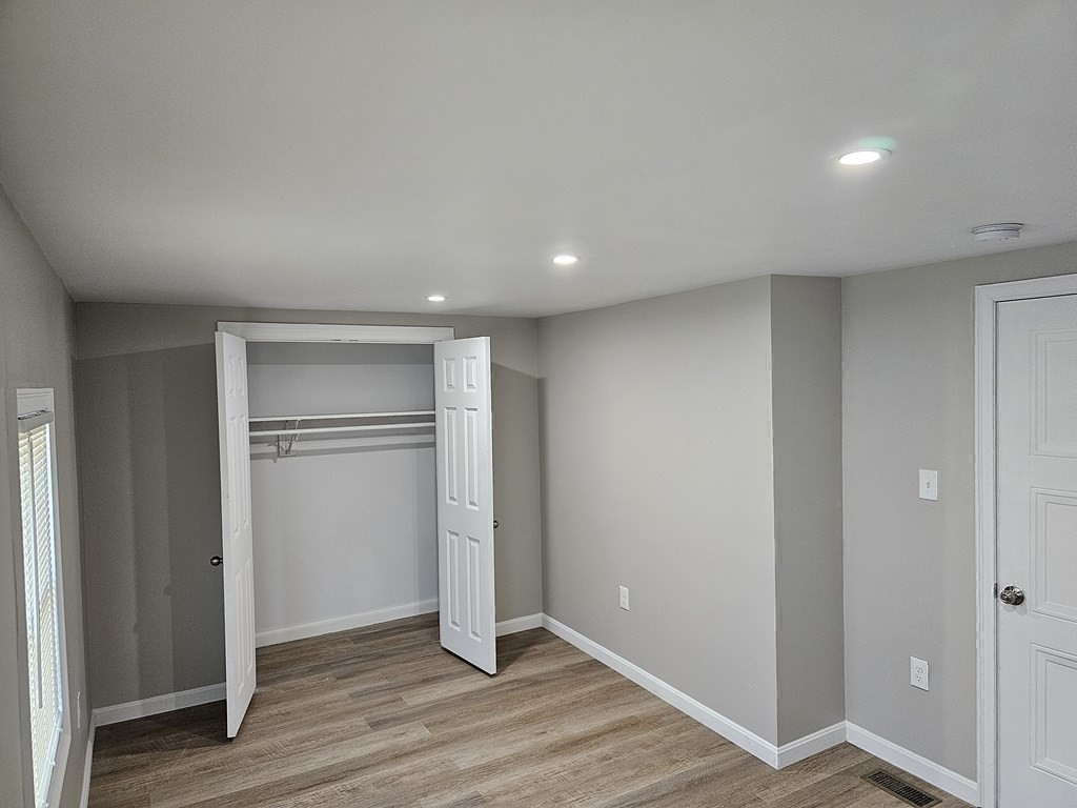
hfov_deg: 73.9
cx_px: 538
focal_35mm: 23
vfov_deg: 58.9
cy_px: 404
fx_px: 716
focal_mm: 6.3
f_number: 1.7
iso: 500
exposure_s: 1/120
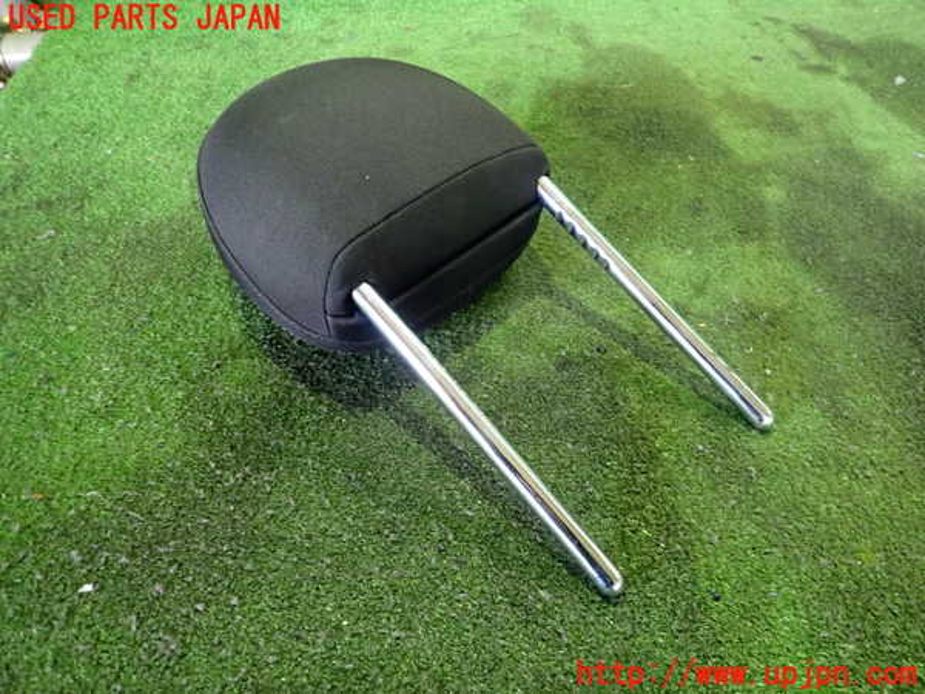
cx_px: 462
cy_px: 347
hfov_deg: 69.4
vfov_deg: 54.9
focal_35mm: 25
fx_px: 668
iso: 640
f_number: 2
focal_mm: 4.5
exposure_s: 1/30
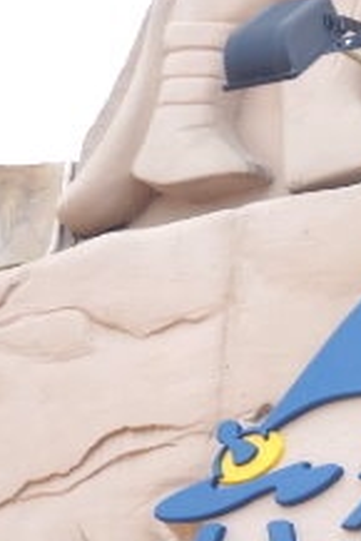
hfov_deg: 6.1
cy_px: 315
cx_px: 627
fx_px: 3319
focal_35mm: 221
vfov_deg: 9.3
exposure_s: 1/125
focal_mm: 50
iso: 100
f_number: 4.5
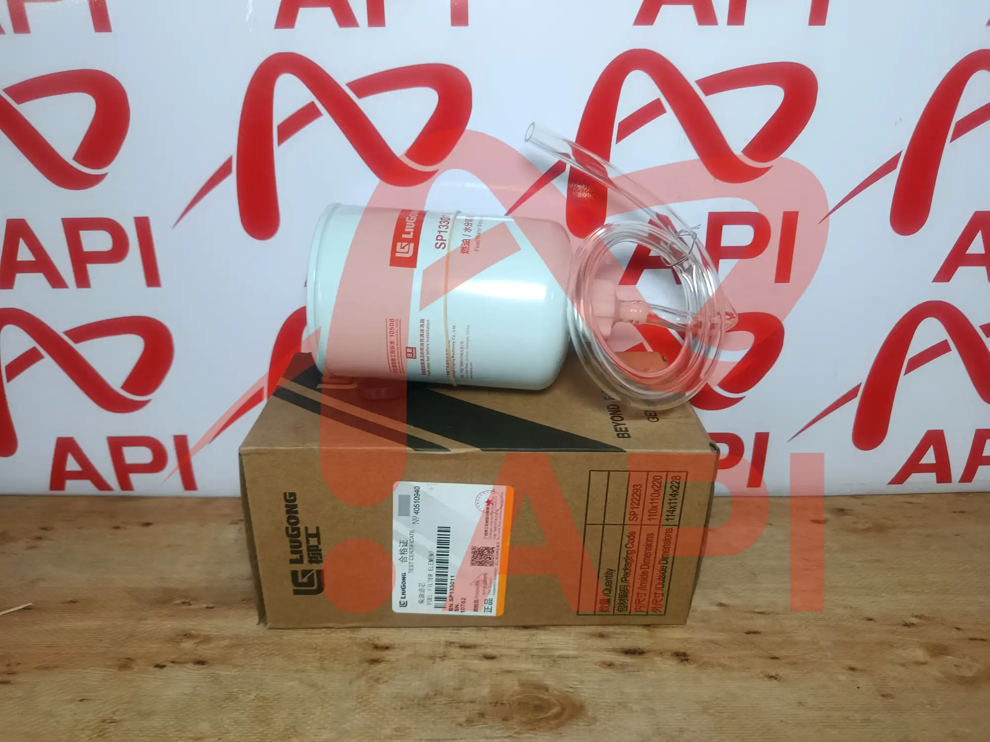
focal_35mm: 24
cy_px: 371
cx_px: 495
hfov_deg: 71.6
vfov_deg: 56.8
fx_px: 686
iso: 141
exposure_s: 1/100
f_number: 1.7
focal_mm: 5.24
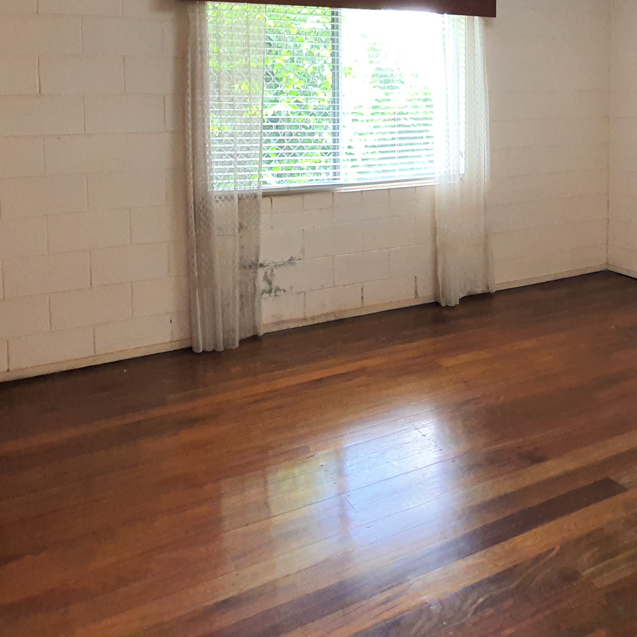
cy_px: 141
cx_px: 333
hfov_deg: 59.0
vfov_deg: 55.5
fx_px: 562
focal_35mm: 27
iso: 125
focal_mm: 1.8
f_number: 2.2
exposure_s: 1/50
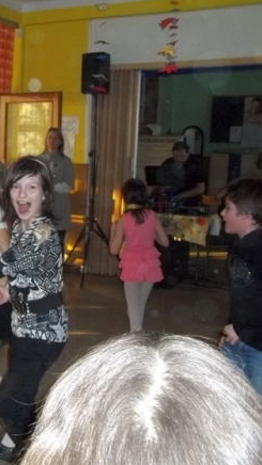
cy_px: 230
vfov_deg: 42.9
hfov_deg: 23.4
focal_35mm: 48
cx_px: -27
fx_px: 593
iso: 250
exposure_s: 1/30
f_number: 2.9
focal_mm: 5.7
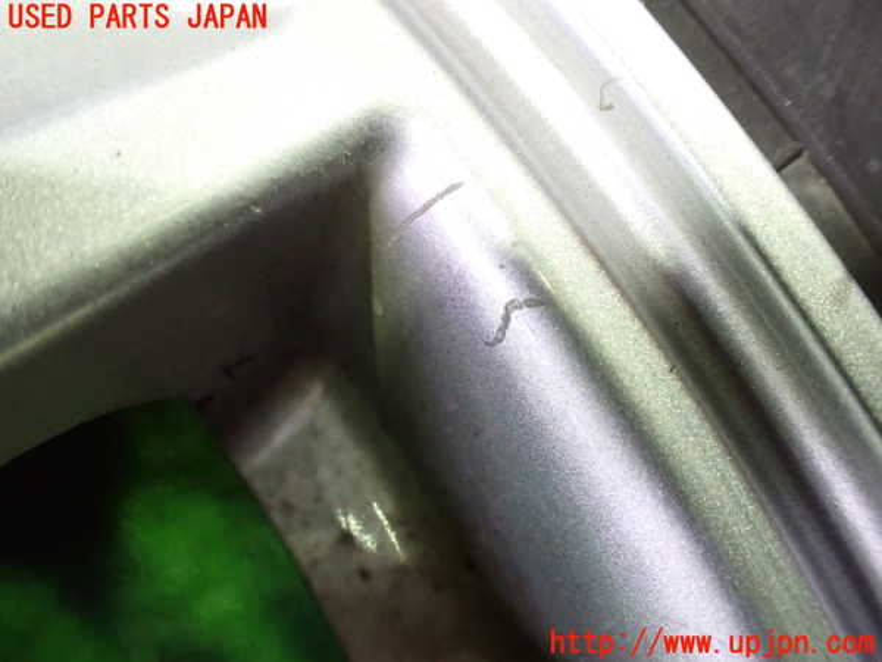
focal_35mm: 30
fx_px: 764
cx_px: 441
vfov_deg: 46.8
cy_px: 331
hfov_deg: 60.0
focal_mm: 5.4
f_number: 2.3
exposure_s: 1/30
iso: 800
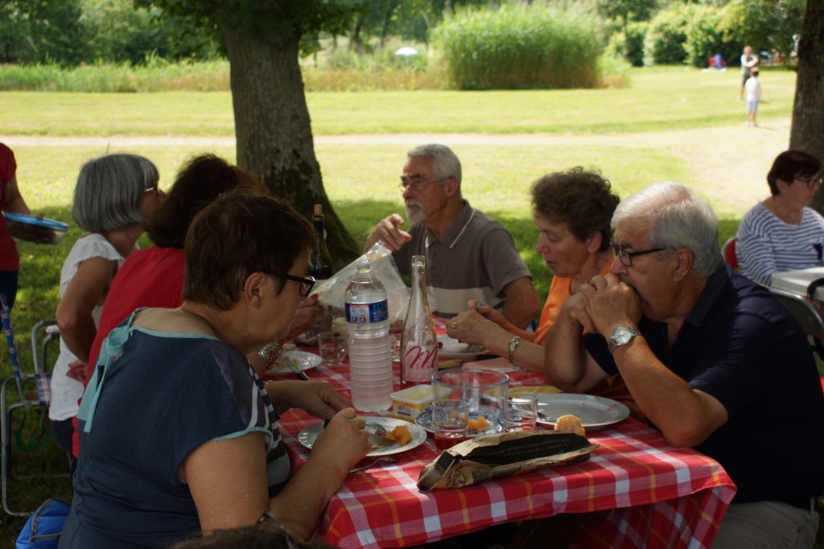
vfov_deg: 25.7
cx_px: 412
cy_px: 274
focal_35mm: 52
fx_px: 1201
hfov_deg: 37.9
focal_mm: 35
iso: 125
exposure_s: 1/160
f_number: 5.6
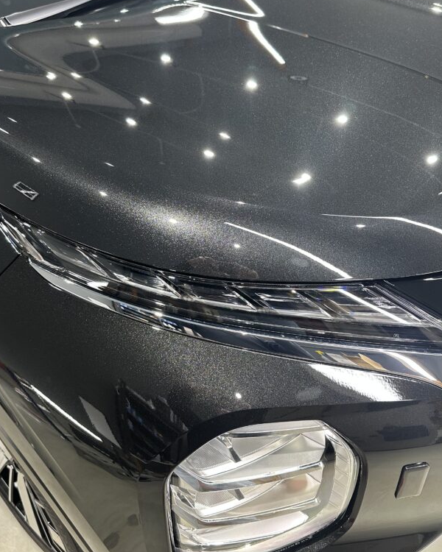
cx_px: 240
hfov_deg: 45.7
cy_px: 272
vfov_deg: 55.7
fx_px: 523
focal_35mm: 32
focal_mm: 6.86
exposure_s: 1/60
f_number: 1.78
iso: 160
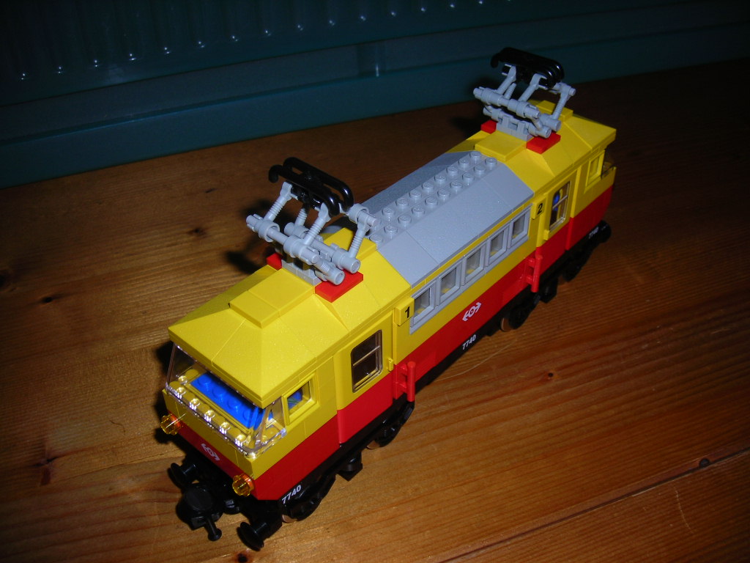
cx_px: 375
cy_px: 282
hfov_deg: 49.0
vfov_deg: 37.7
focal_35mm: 38
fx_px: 823
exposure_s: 1/60.1
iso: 50
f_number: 3.2
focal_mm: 6.3
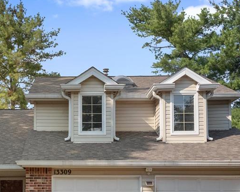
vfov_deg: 22.2
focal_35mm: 68
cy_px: 150
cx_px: 73
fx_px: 483
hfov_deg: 27.7
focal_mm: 18
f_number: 8
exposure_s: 1/800
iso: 400
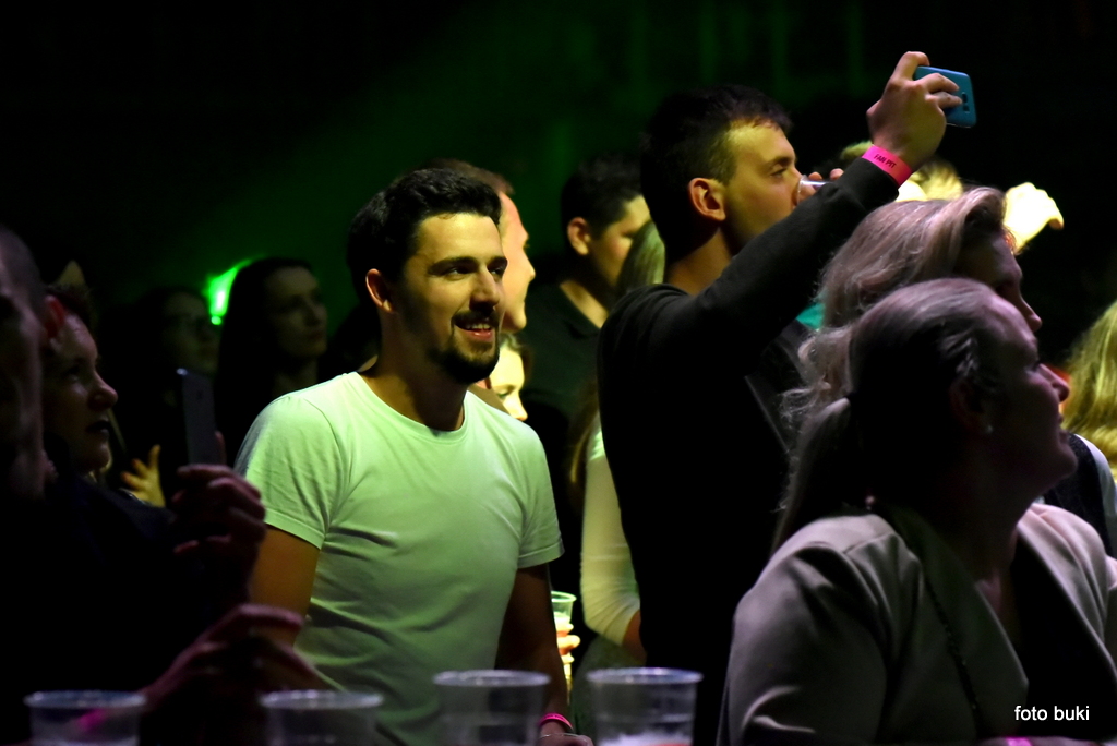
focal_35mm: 120
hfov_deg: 17.1
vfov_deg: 11.4
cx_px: 558
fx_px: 3725
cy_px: 373
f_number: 6.3
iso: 3200
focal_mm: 120
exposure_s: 1/200
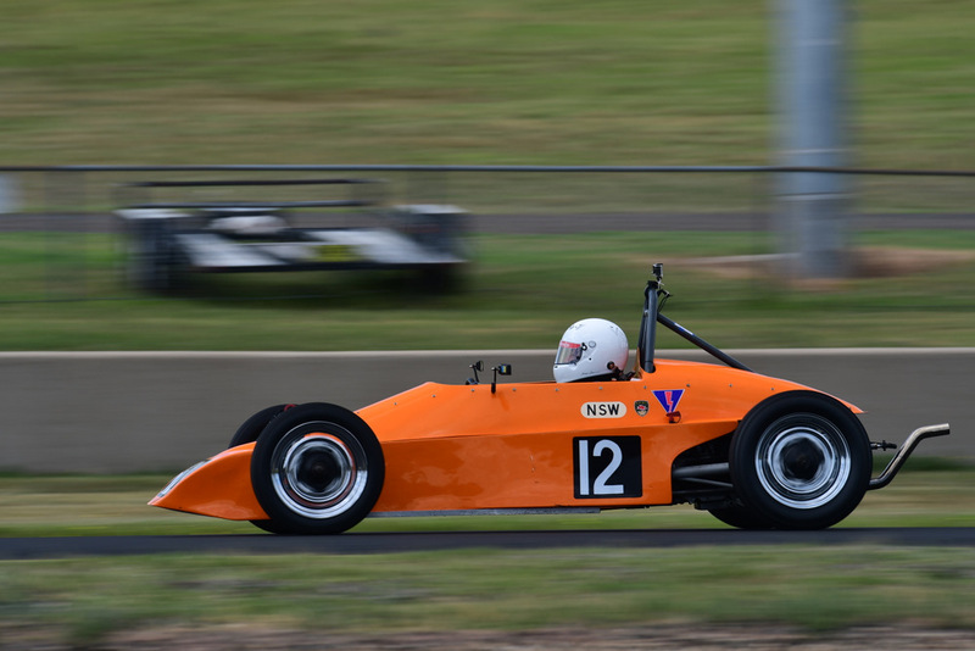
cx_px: 488
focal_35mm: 292
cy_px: 326
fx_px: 7924
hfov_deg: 7.0
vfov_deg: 4.7
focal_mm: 195
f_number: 10
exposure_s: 1/125
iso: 100
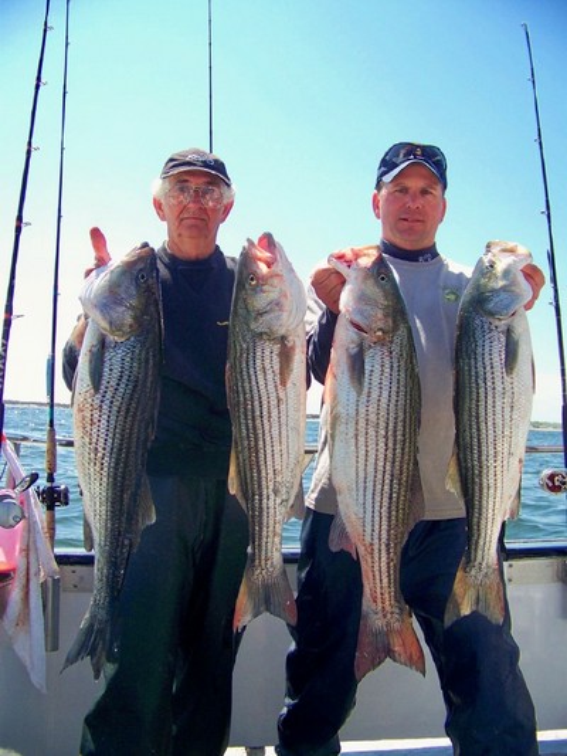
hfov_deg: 39.7
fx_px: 786
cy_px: 378
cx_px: 284
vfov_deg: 51.3
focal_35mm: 36
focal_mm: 5.85
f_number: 2.8
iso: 64
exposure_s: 1/500
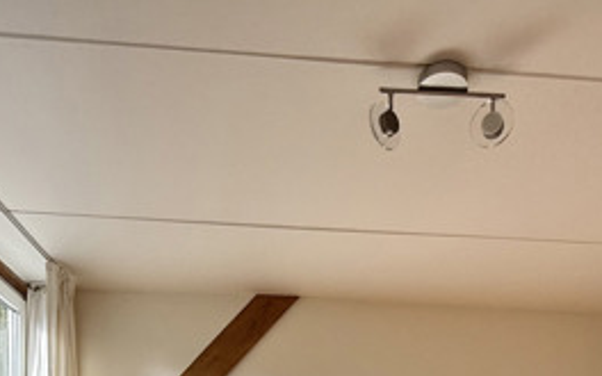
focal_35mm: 36
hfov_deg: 53.9
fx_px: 591
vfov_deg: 27.3
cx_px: 337
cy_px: 529
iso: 50
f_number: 2.2
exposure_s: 1/189
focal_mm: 2.22
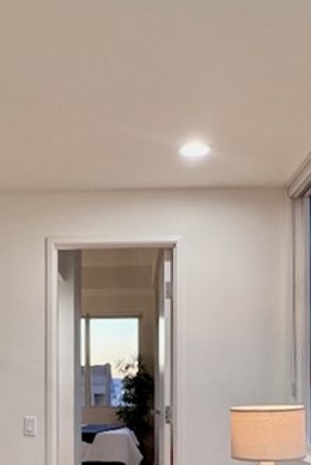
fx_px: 582
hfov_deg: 29.5
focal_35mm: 45
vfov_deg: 39.6
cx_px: 89
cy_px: 438
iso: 320
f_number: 2.2
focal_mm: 2.22
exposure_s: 1/120
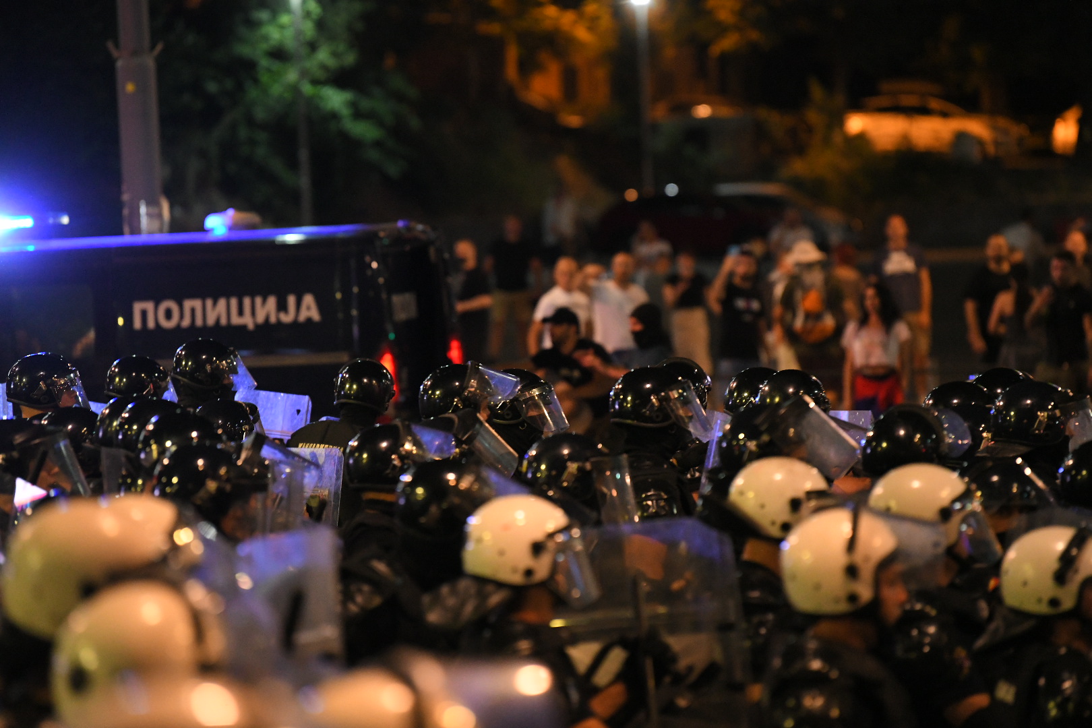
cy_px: 364
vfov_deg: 6.9
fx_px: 6066
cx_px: 546
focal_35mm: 200
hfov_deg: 10.3
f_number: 3.5
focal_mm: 200
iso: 6400
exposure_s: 1/160
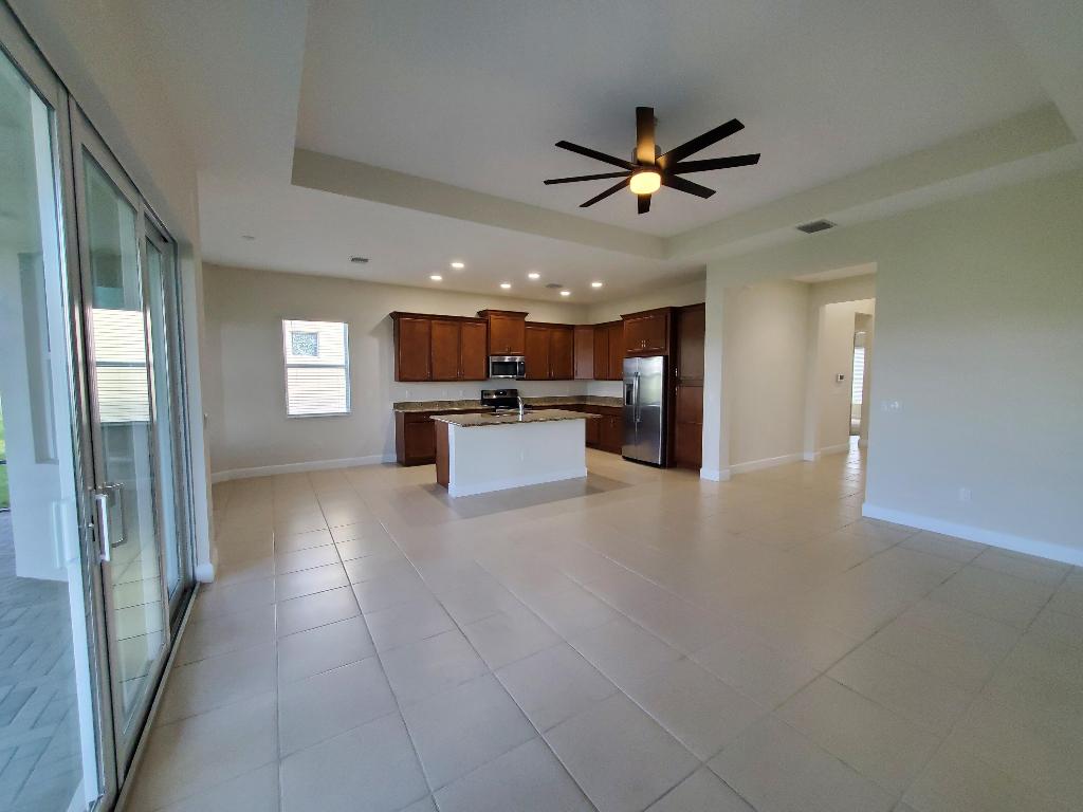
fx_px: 407
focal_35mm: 13
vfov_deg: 89.9
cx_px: 542
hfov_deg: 106.2
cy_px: 406
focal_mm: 1.8
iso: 250
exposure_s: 1/59
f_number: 2.2
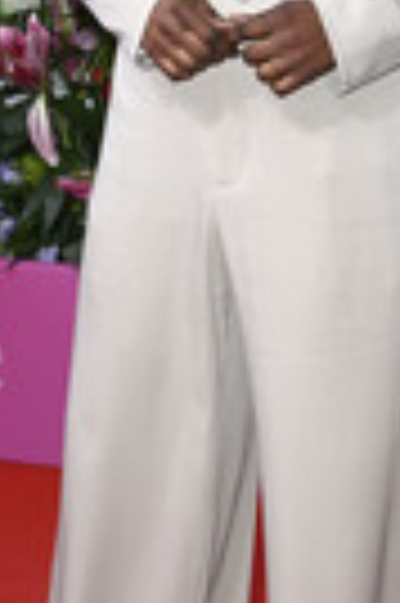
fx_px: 2490
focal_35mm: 149
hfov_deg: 9.2
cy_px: 144
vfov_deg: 13.7
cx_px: 261
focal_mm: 50
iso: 640
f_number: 6.3
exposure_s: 1/250
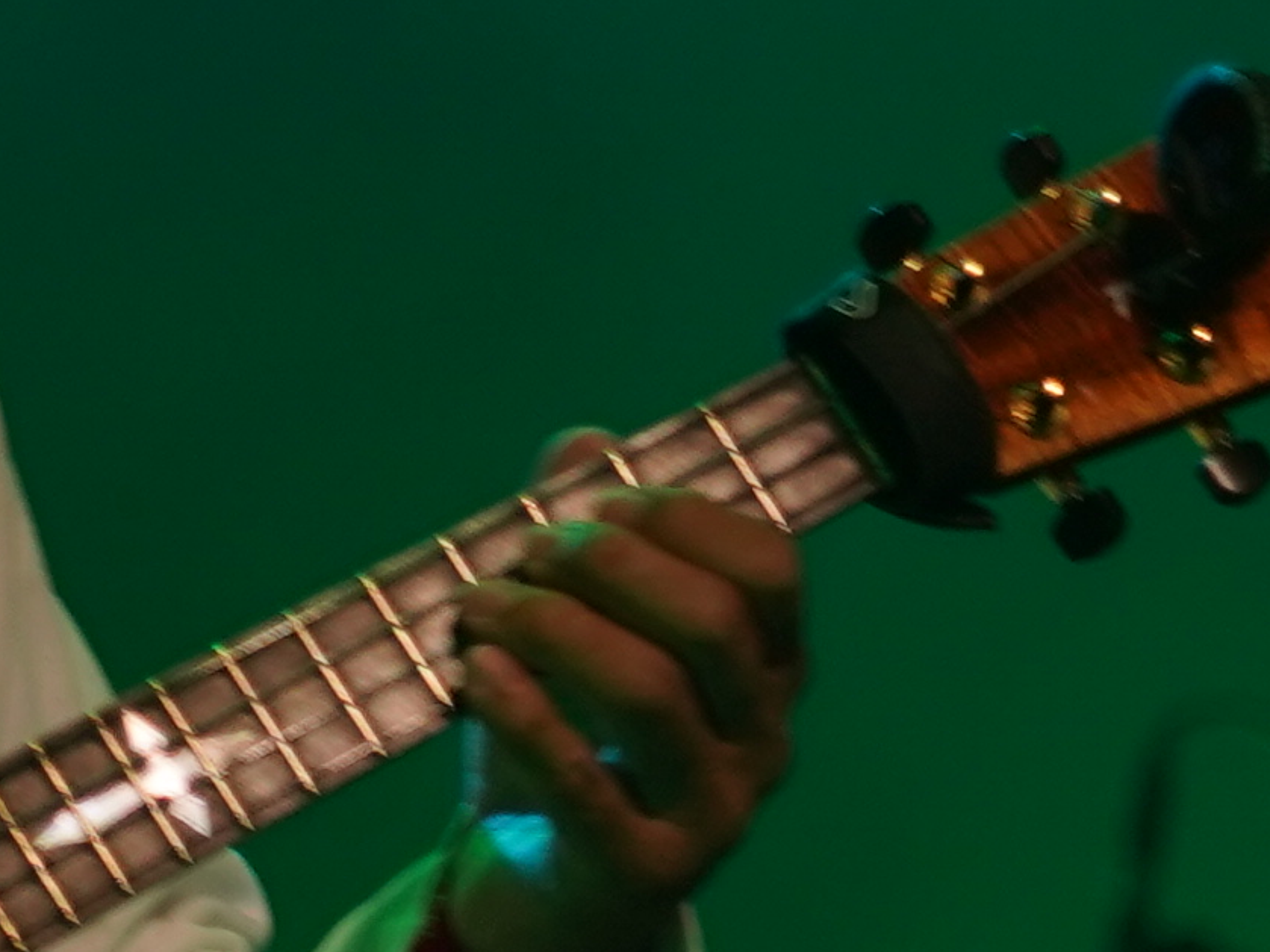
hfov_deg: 2.7
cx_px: -419
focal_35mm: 722
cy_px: 41
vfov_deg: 2.1
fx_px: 26485
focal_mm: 105
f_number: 4
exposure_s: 1/125
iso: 320
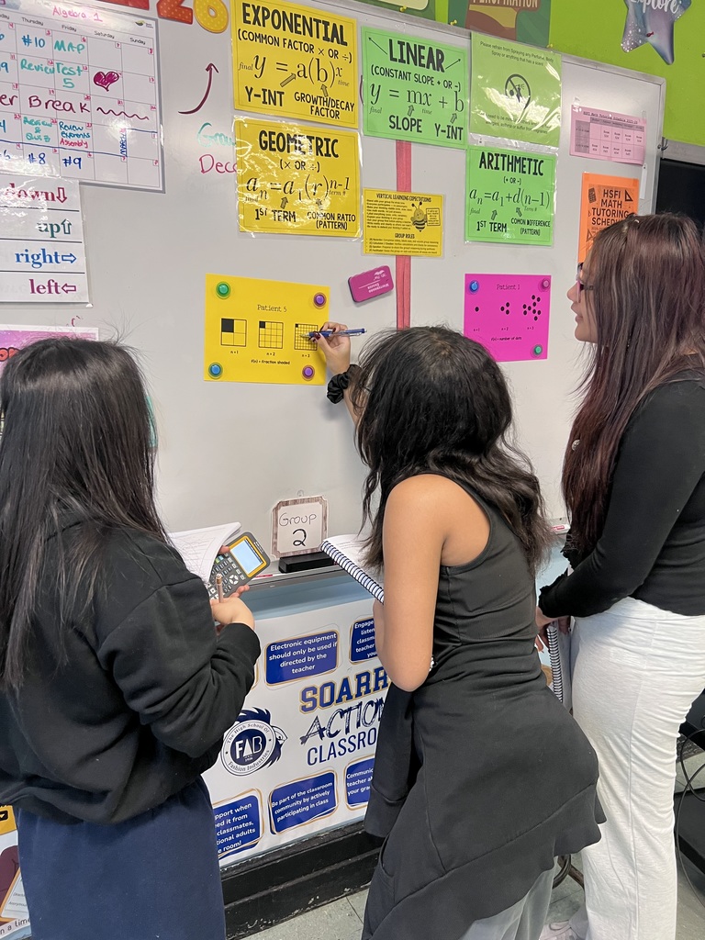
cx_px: 352
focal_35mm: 26
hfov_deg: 53.1
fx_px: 706
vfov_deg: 67.3
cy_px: 470
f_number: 1.5
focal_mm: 5.7
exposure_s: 1/61
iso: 125
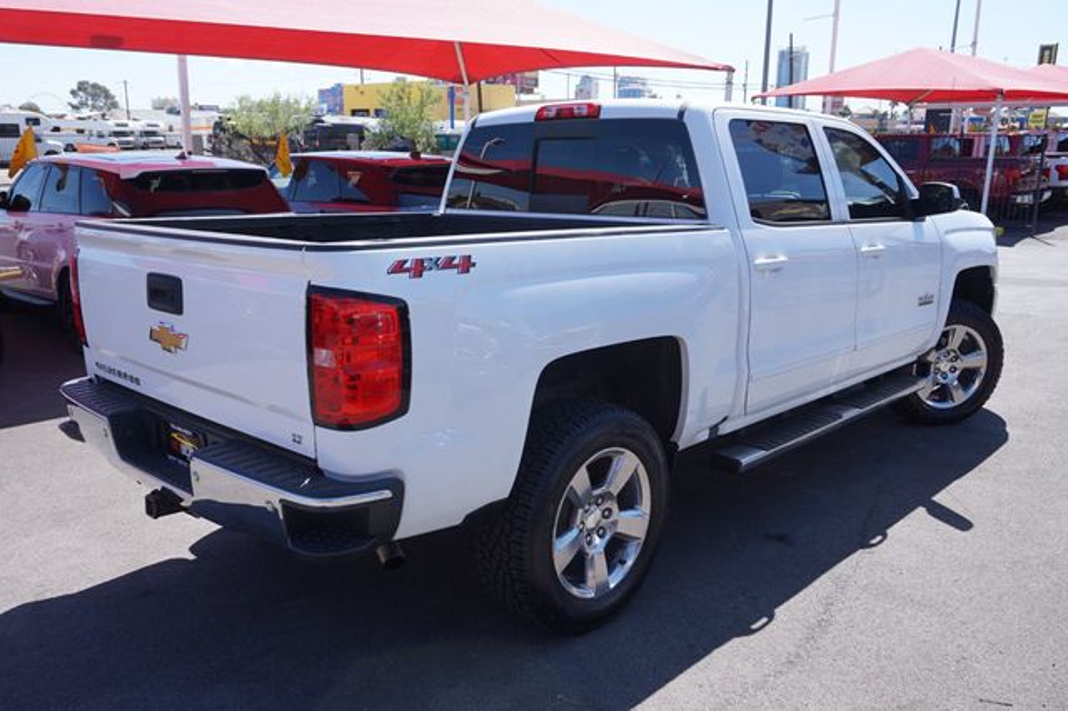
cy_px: 356
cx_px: 534
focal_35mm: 30
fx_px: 890
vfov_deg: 43.6
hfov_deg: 62.0
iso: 100
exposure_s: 1/100
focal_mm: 20
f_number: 9
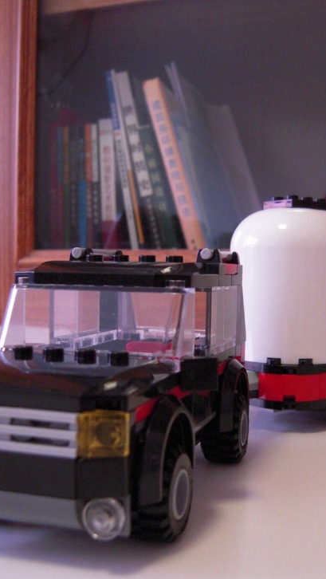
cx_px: 223
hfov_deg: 27.5
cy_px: 305
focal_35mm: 43
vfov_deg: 47.3
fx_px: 660
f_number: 2.7
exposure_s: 1/25
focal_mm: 5
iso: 400
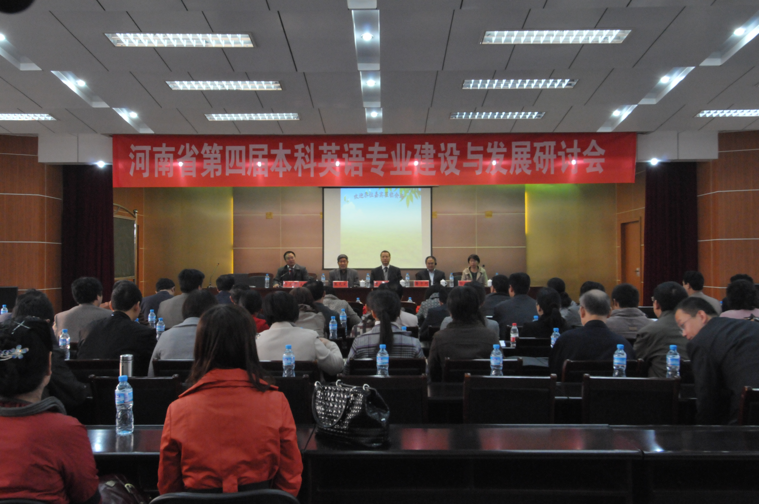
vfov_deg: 36.8
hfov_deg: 53.2
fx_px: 758
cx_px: 380
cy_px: 252
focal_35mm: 36
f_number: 13
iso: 2200
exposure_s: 1/30
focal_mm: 24
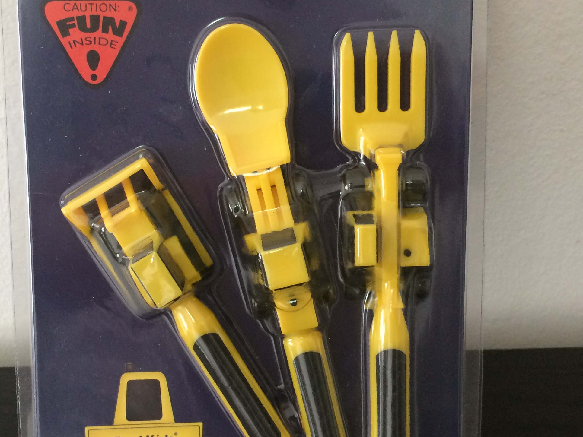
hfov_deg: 38.8
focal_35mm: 49
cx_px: 242
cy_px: 221
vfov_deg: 29.7
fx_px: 825
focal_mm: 4.15
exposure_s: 1/33
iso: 80
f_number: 2.2
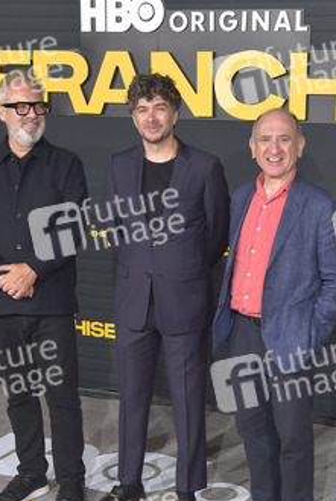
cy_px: 301
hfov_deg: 29.3
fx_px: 642
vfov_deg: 42.5
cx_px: 151
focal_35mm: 46
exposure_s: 1/250
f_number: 6.3
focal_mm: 38
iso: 320
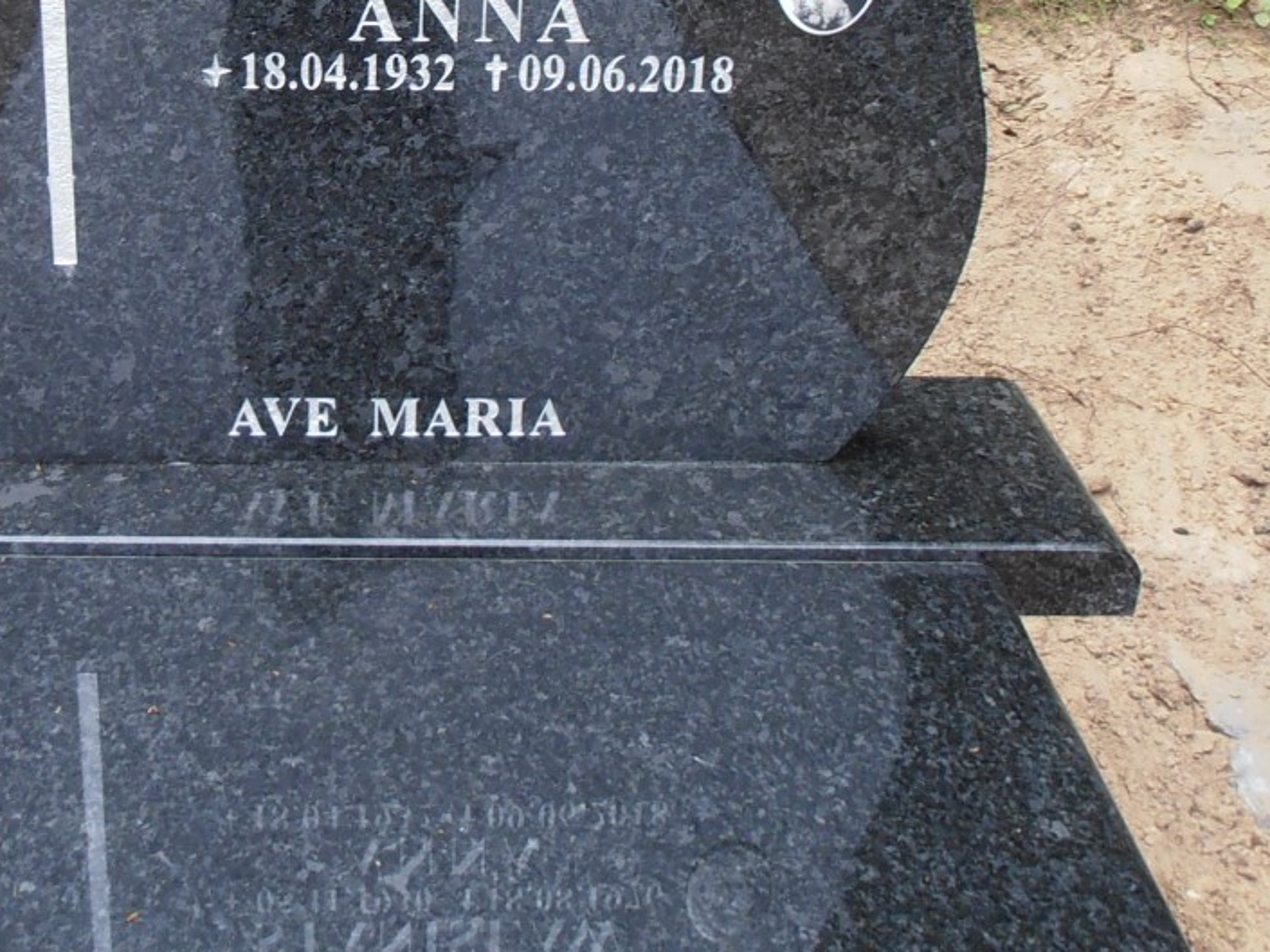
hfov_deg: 38.3
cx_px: 378
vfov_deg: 28.0
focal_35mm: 49
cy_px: 5
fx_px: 1798
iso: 80
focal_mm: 4.2
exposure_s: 1/80
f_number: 3
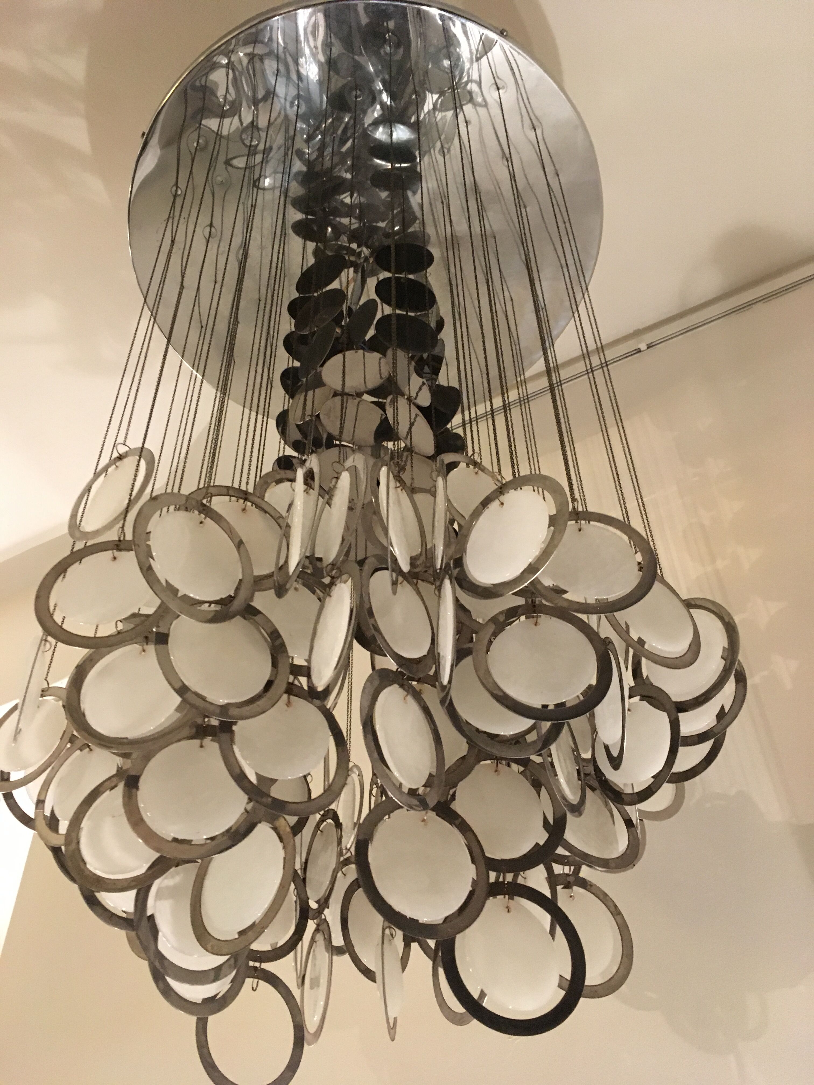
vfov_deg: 61.7
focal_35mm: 29
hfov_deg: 48.2
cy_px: 542
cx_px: 407
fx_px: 909
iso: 200
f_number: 2.2
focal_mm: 4.15
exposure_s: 1/17
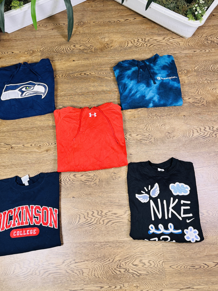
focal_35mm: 33
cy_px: 102
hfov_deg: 42.9
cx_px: 104
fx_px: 277
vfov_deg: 54.5
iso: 125
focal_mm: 6.76
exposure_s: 1/101
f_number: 1.78
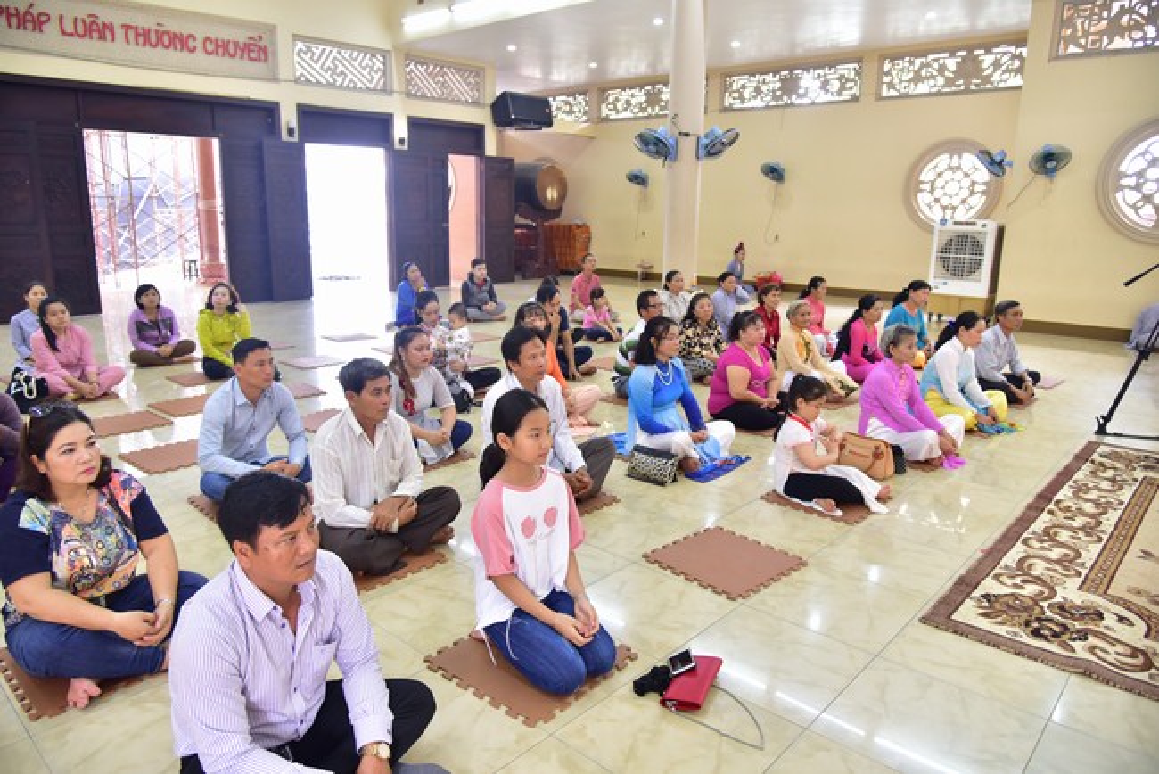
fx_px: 773
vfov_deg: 53.2
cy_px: 387
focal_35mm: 24
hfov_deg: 73.7
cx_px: 580
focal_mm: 24
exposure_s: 1/30
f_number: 4
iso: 800
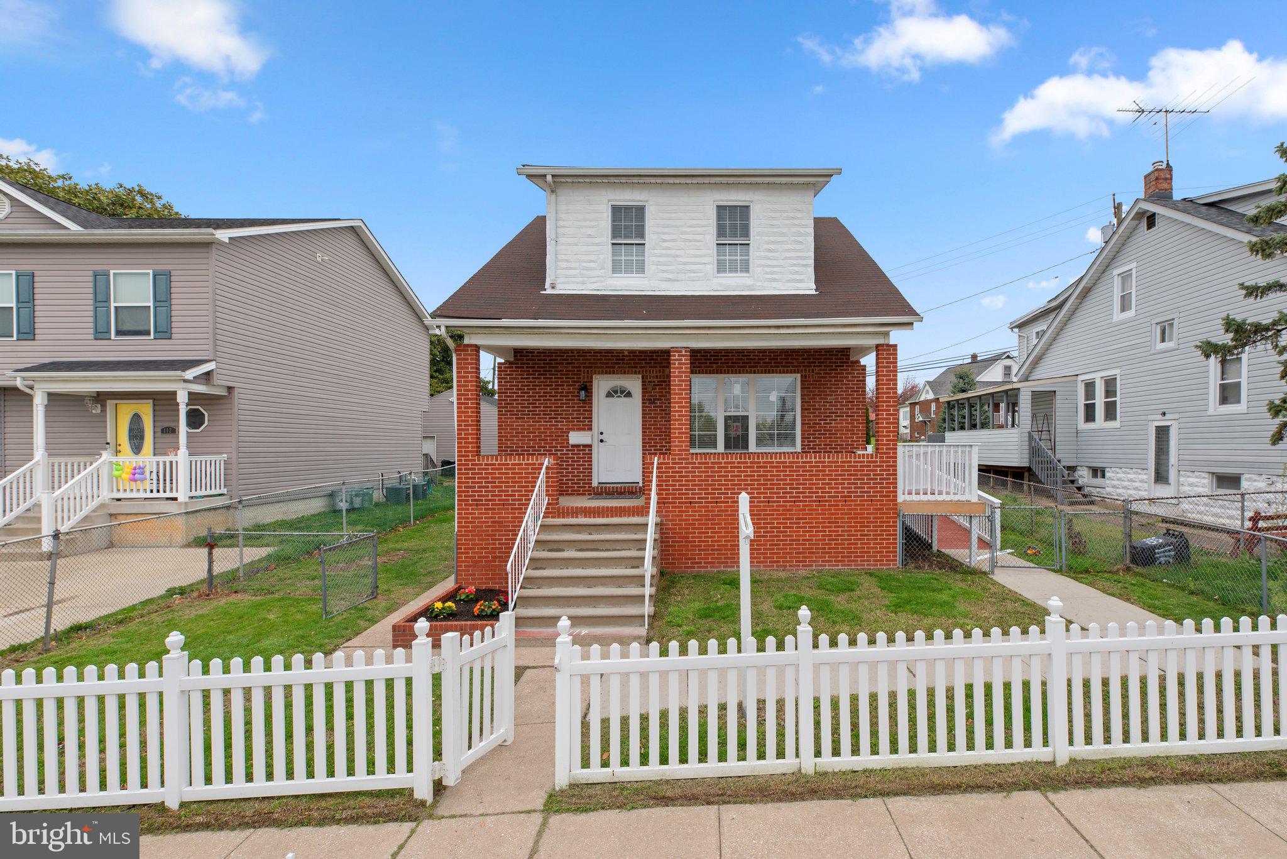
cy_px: 430
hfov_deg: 96.7
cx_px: 644
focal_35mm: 16
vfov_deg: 73.8
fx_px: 572
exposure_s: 1/125
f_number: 8
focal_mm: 16
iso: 200
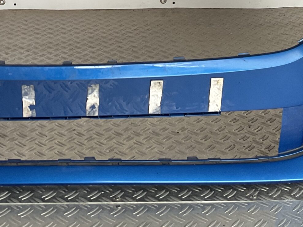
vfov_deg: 18.6
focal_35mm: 75
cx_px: 79
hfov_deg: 25.7
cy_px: -48
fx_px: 656
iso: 40
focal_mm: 3
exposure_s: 1/50
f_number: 1.8
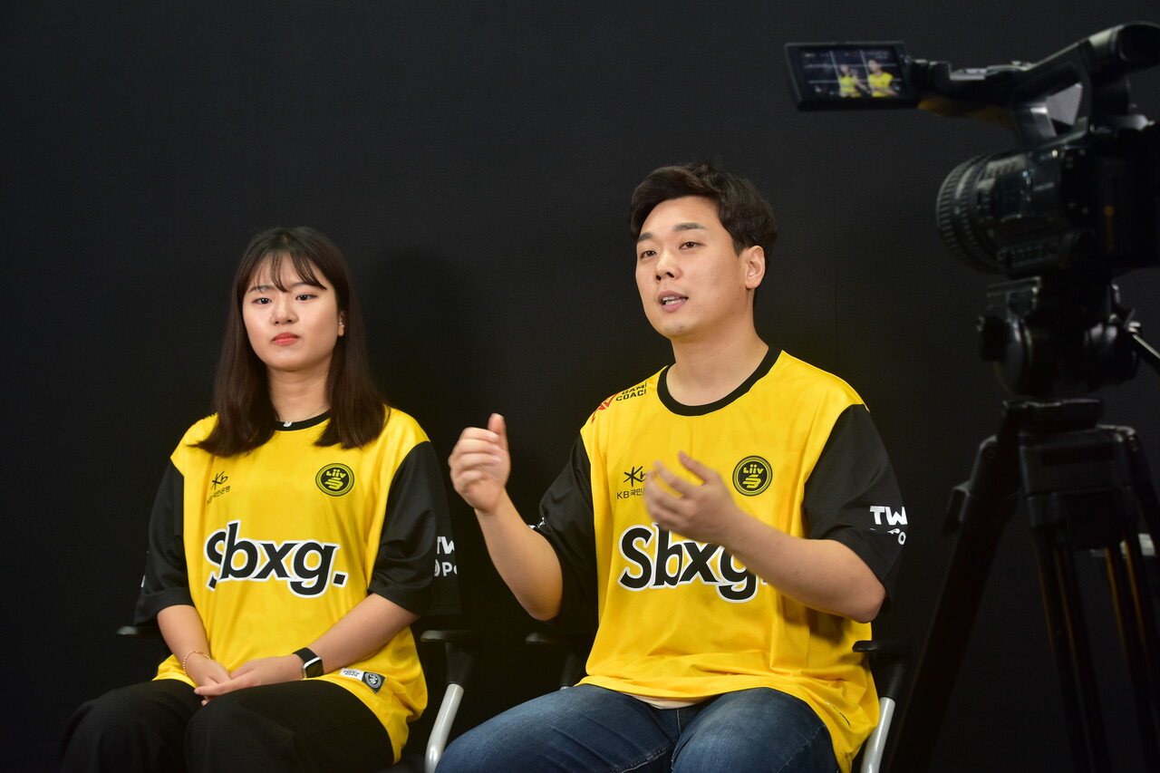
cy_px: 386
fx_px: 2513
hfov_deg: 26.0
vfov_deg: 17.5
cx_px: 580
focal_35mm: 78
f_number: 8
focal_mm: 52
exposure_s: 1/80
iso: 400
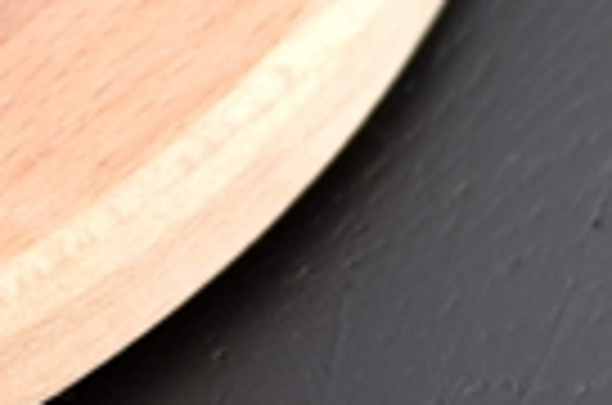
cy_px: -621
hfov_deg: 4.1
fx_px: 8446
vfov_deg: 2.7
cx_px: -666
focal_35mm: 498
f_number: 3.2
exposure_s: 1/80
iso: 320
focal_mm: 50
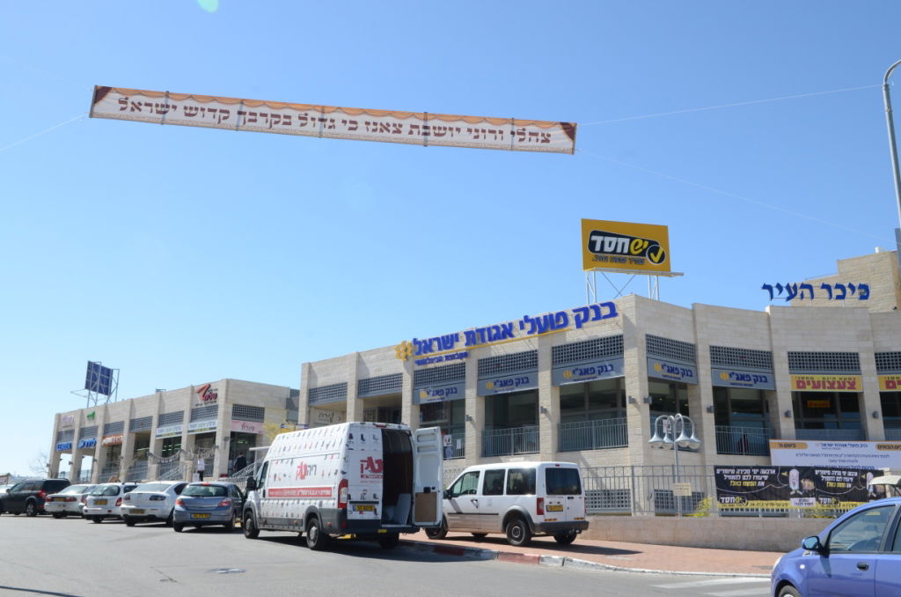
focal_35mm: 33
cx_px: 450
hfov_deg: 57.3
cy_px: 298
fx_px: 824
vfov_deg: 39.8
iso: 250
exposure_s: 1/200
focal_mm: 22
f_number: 11
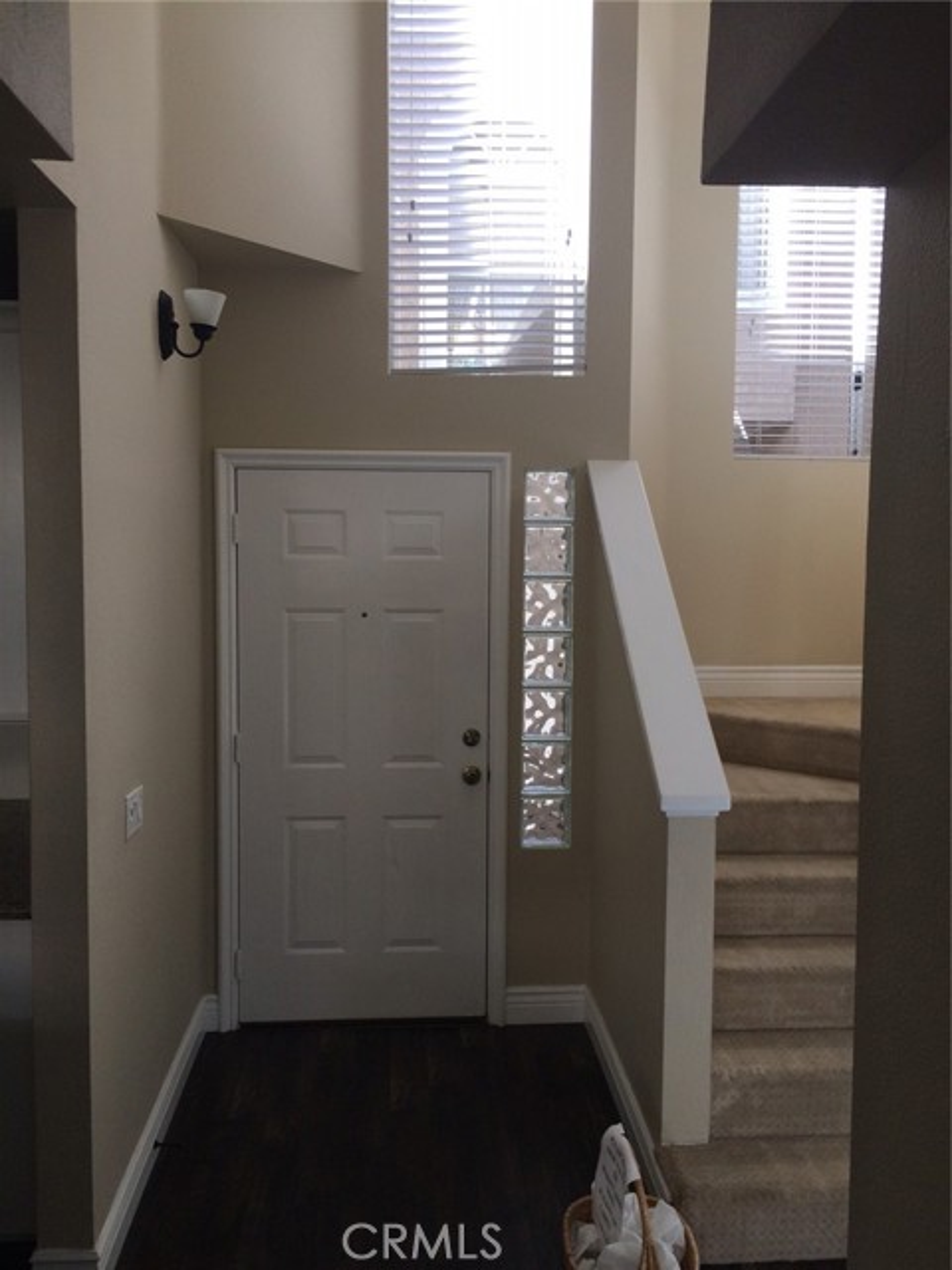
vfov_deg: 61.7
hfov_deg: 48.2
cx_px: 476
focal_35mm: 29
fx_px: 1063
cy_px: 635
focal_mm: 4.15
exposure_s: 1/120
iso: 50
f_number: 2.2
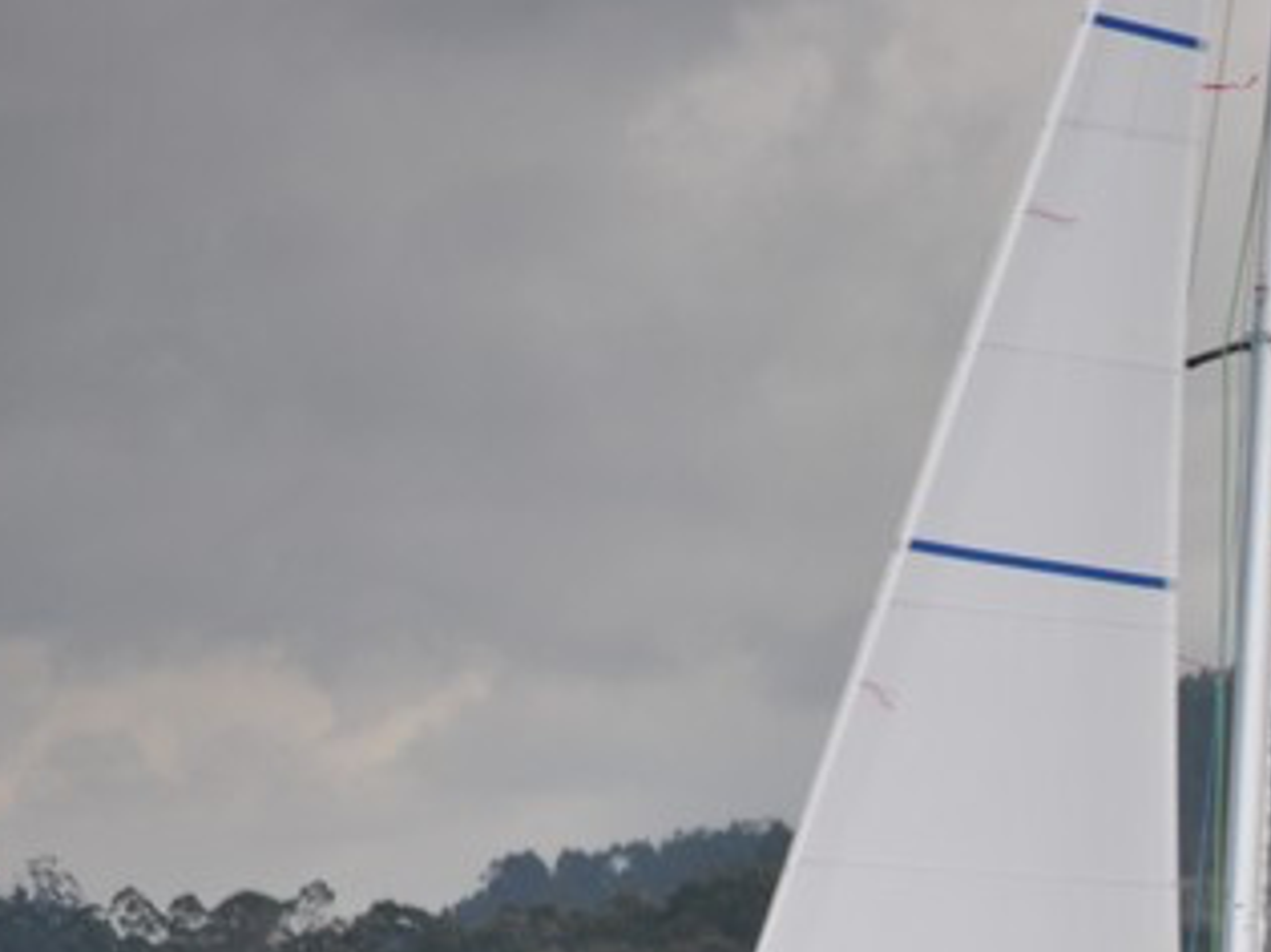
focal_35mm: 477
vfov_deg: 3.1
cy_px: 1109
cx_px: 1557
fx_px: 17507
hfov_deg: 4.1
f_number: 4.8
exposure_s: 1/640
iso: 100
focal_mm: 116
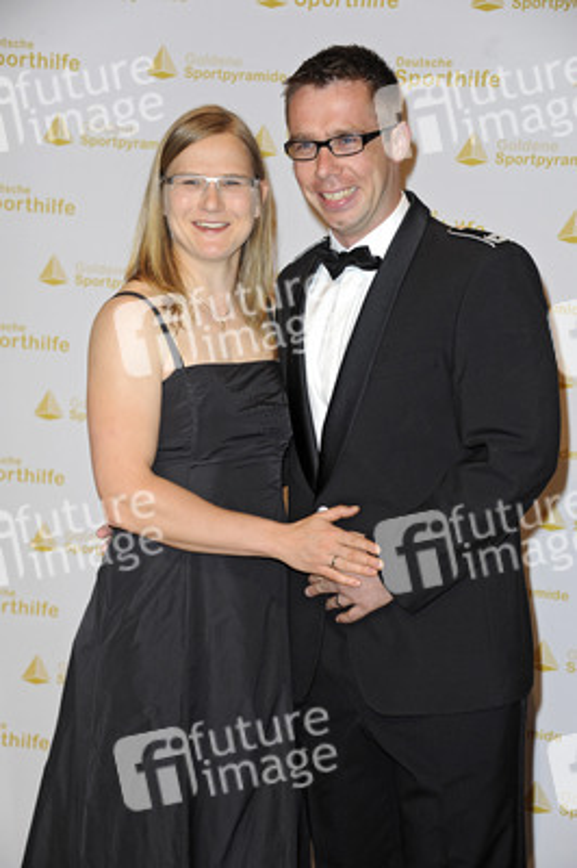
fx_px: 1975
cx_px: 288
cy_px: 434
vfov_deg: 24.8
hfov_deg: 16.6
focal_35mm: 82
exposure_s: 1/160
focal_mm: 82
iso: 800
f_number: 5.6
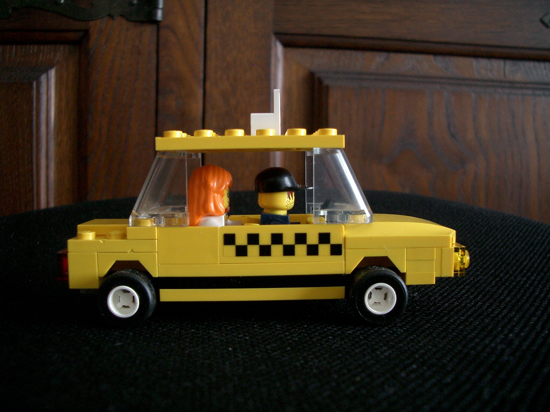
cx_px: 275
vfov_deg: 40.7
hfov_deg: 52.6
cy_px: 206
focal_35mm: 35
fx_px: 556
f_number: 2.6
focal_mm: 5.8
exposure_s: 1/8
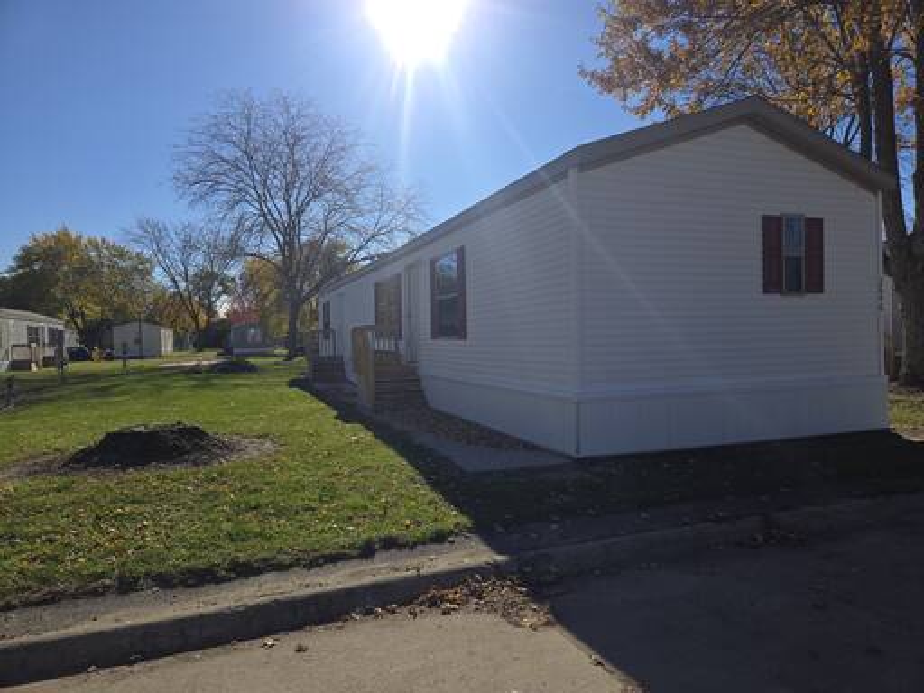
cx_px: 462
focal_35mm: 23
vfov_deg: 58.9
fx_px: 614
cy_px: 346
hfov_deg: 73.9
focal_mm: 5.4
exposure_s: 1/3273
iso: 25
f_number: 1.8
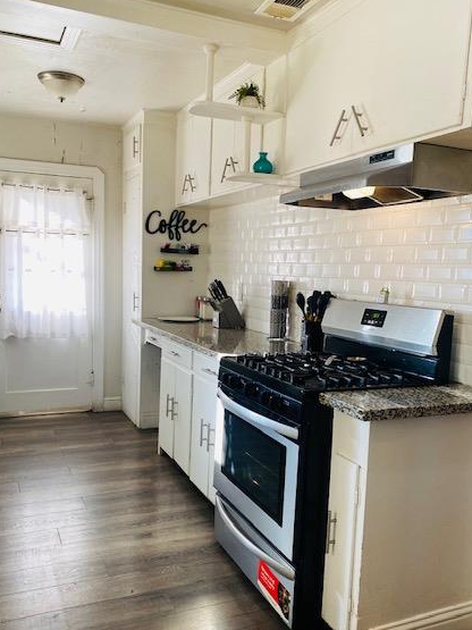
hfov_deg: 46.8
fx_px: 546
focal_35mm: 30
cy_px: 338
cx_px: 224
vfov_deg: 59.9
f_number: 1.8
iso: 125
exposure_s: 1/120
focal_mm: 4.25
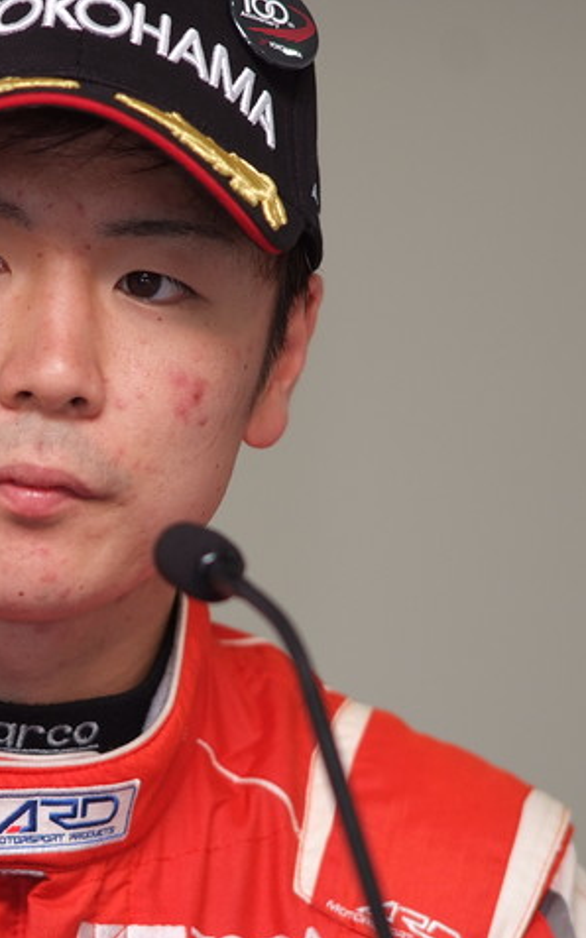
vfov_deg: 5.1
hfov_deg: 3.2
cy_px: 470
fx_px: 10608
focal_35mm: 415
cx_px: 28
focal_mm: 180
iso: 400
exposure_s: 1/250
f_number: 2.8
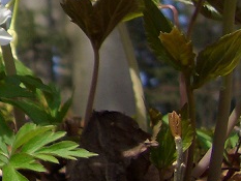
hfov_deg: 11.9
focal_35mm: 154
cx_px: -183
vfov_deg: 9.3
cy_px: -105
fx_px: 1073
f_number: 2.6
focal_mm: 5.8
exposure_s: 1/500
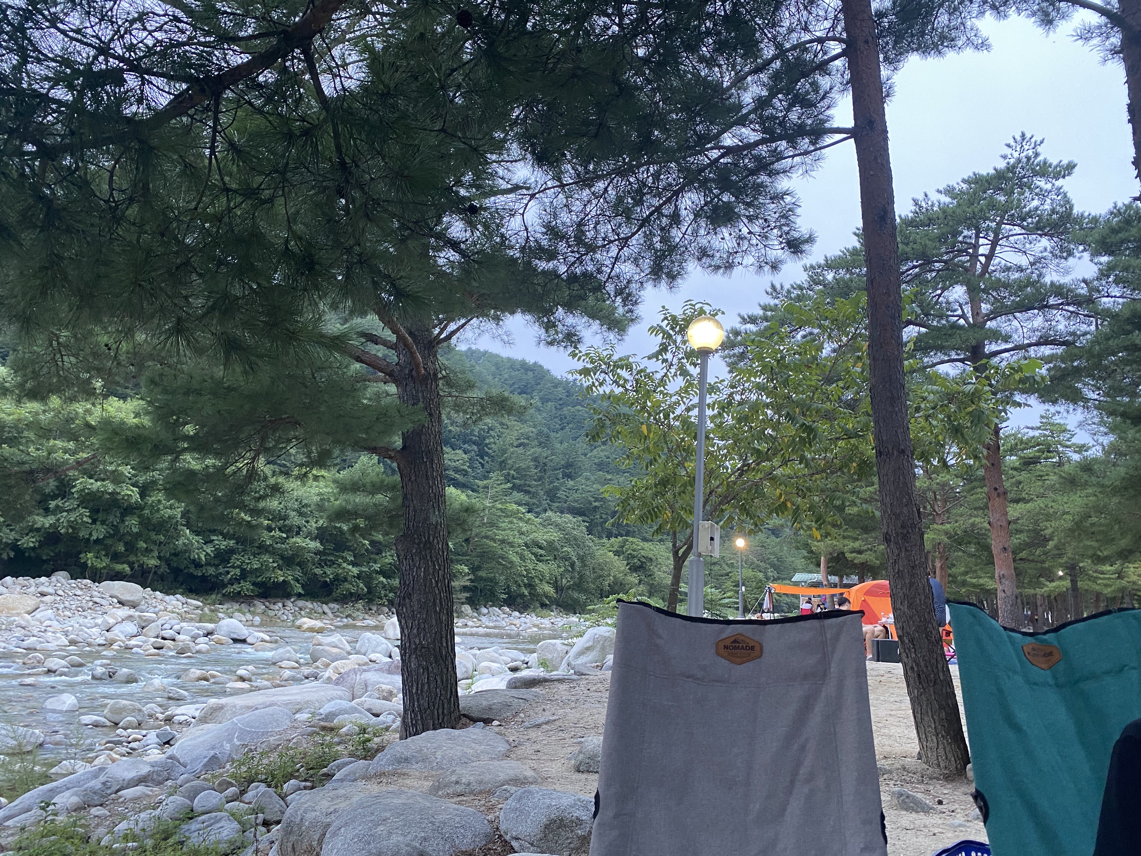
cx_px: 570
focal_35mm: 26
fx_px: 857
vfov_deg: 53.1
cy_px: 428
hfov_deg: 67.3
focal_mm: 4.25
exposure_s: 1/60
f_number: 1.8
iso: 160
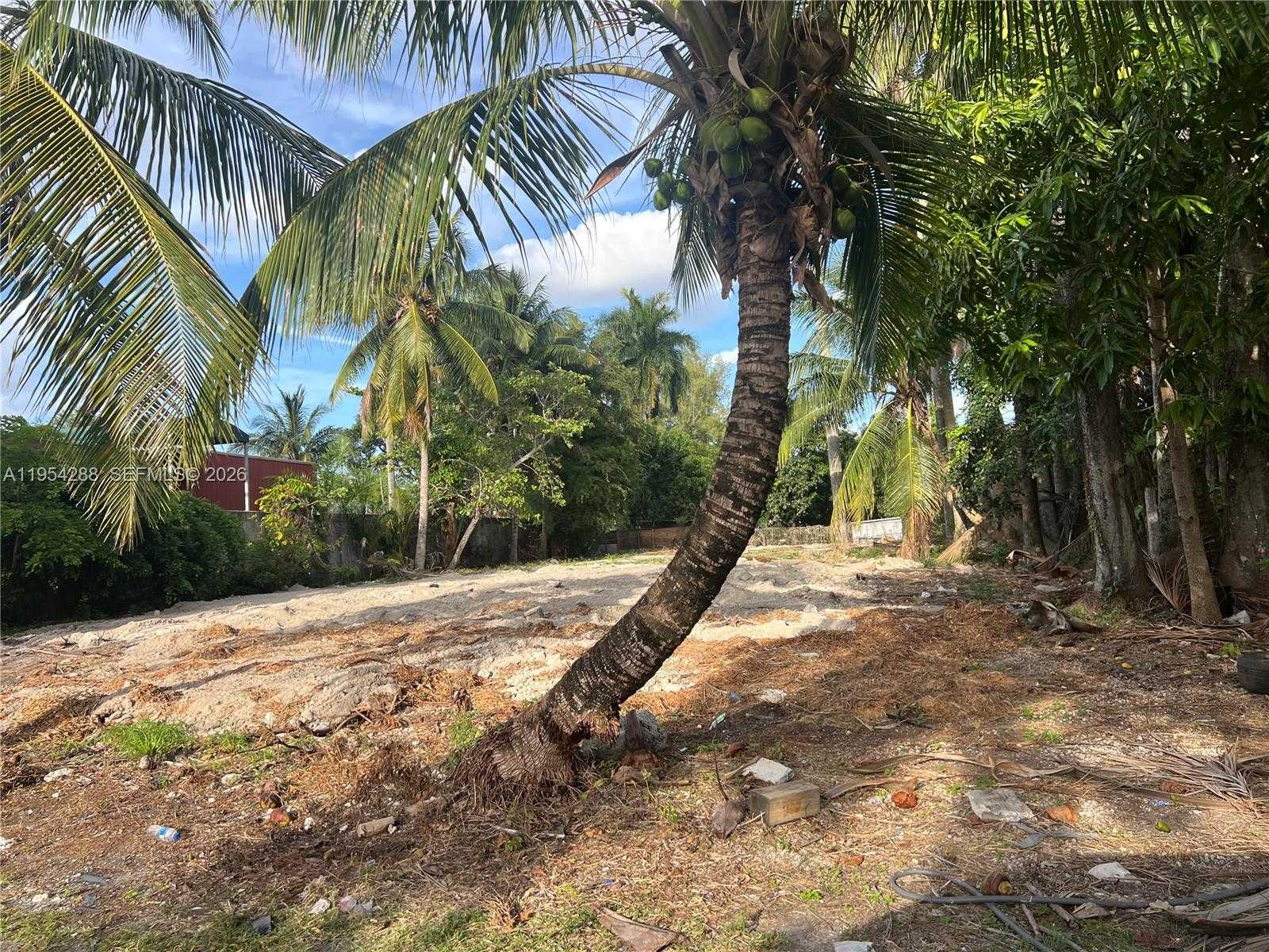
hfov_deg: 67.3
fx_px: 953
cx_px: 634
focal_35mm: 26
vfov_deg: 53.1
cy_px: 476
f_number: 1.5
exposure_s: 1/1488
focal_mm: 5.7
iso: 50
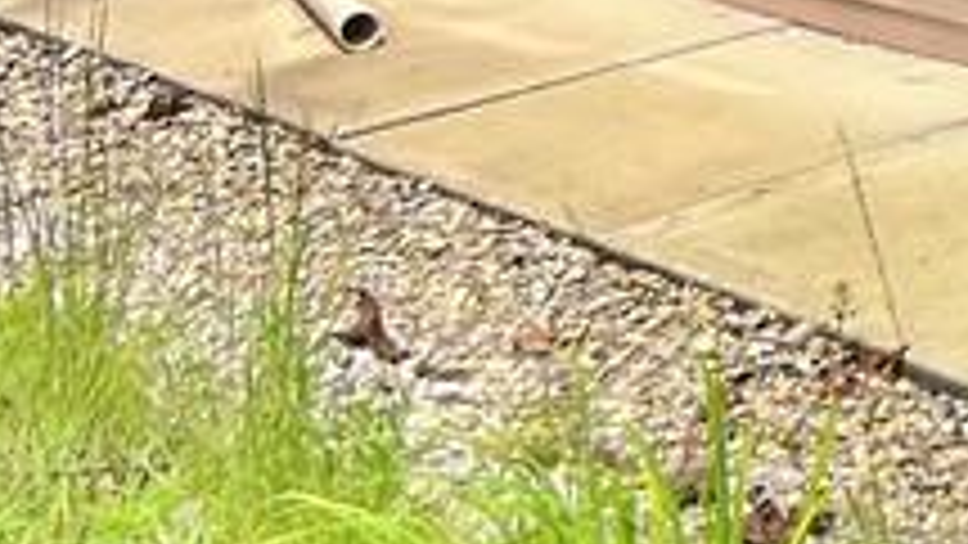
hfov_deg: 13.0
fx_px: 3466
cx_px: 2139
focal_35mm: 135
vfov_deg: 8.4
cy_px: -661
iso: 50
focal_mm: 5.7
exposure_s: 1/1645
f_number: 1.5
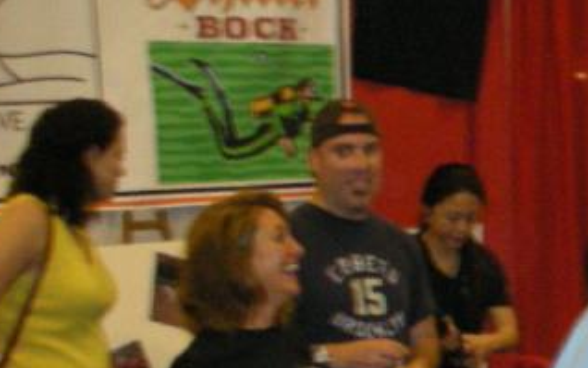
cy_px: 357
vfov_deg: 10.4
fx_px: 2004
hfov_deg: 15.6
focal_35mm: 125
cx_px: 845
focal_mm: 5.8
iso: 189
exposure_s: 1/60
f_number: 2.8
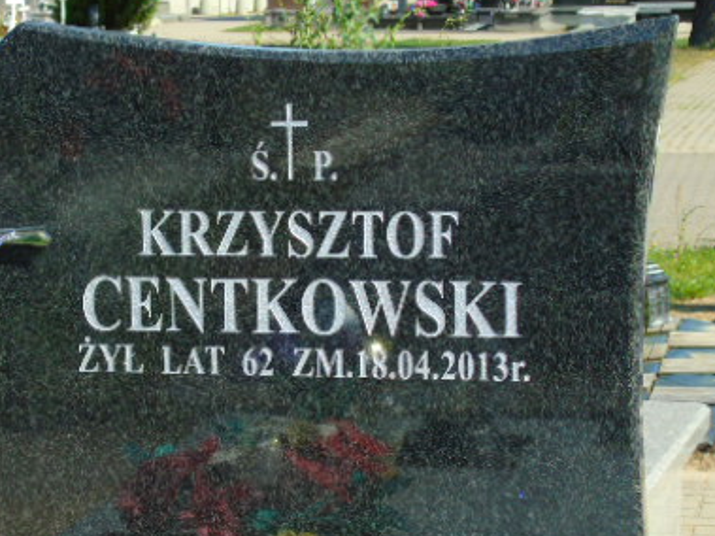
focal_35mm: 120
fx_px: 2478
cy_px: 381
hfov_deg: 16.4
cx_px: 226
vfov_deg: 12.3
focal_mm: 13
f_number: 4.7
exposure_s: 1/320
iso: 80
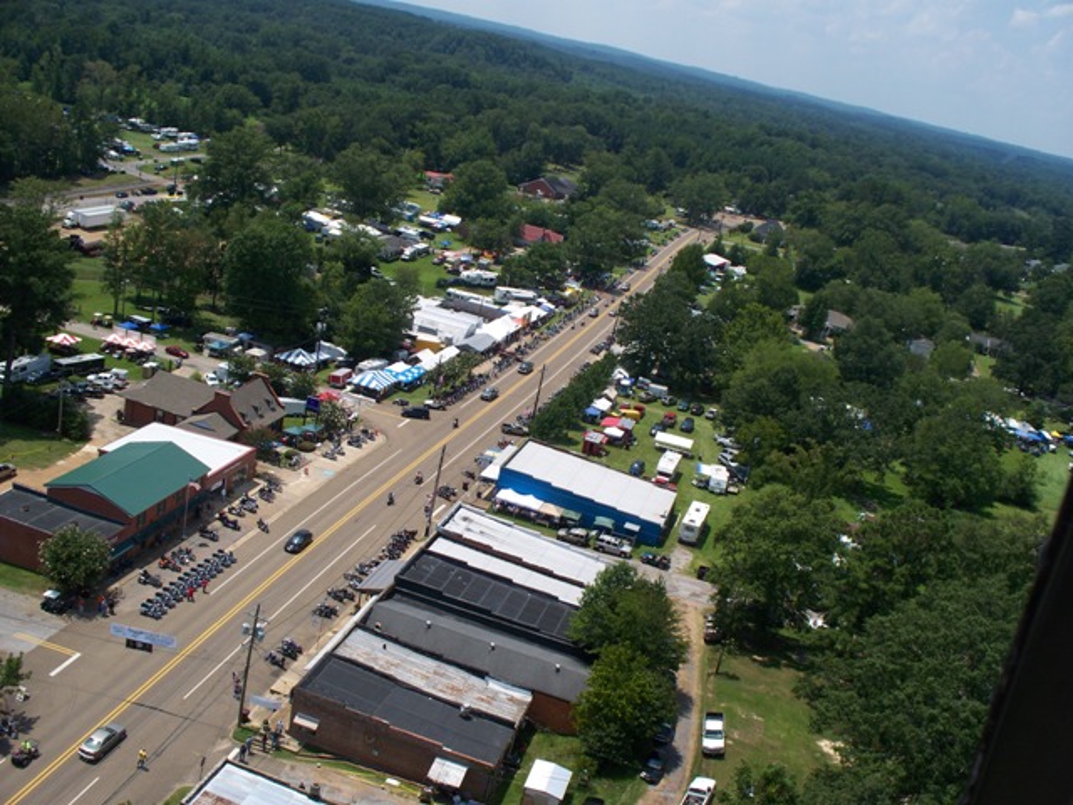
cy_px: 402
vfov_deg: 39.7
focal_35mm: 36
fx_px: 1116
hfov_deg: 51.4
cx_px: 536
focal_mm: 7.54
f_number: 5
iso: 64
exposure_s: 1/500
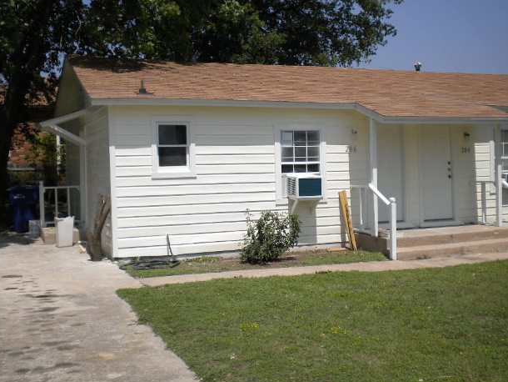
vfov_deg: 33.6
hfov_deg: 43.8
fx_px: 631
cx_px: 259
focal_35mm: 43
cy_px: 187
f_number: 4.9
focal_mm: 7.4
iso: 80
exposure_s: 1/1000
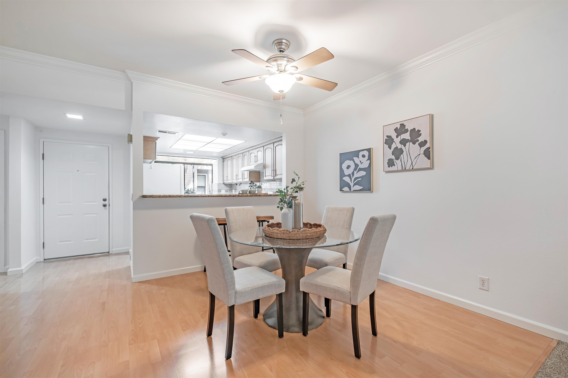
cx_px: 284
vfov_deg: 77.3
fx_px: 237
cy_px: 189
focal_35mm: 15
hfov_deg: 100.4
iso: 160
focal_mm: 10
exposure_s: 1/2
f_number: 8
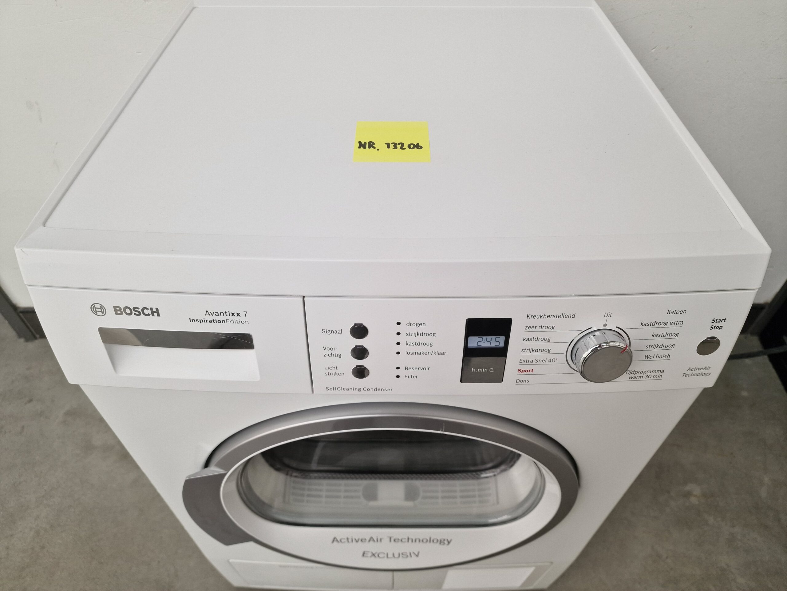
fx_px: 523
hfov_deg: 73.9
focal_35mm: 23
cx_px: 394
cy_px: 296
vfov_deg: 58.9
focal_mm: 6.4
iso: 100
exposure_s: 1/180
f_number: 1.8
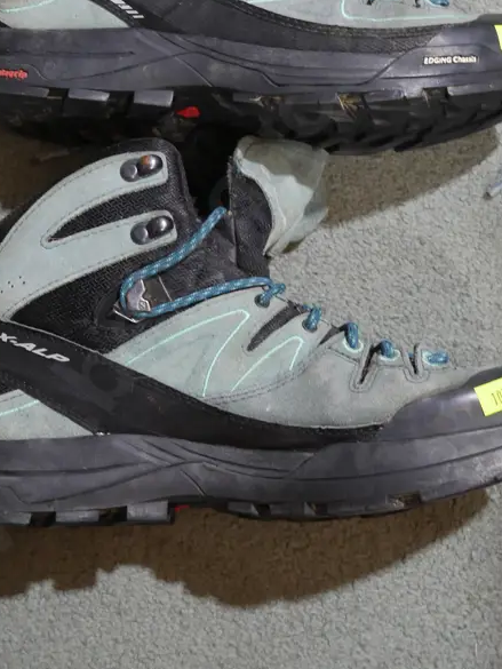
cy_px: 146
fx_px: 1218
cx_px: 276
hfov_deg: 23.3
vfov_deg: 30.1
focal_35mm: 63
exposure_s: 1/60
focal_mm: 18
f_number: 4
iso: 640
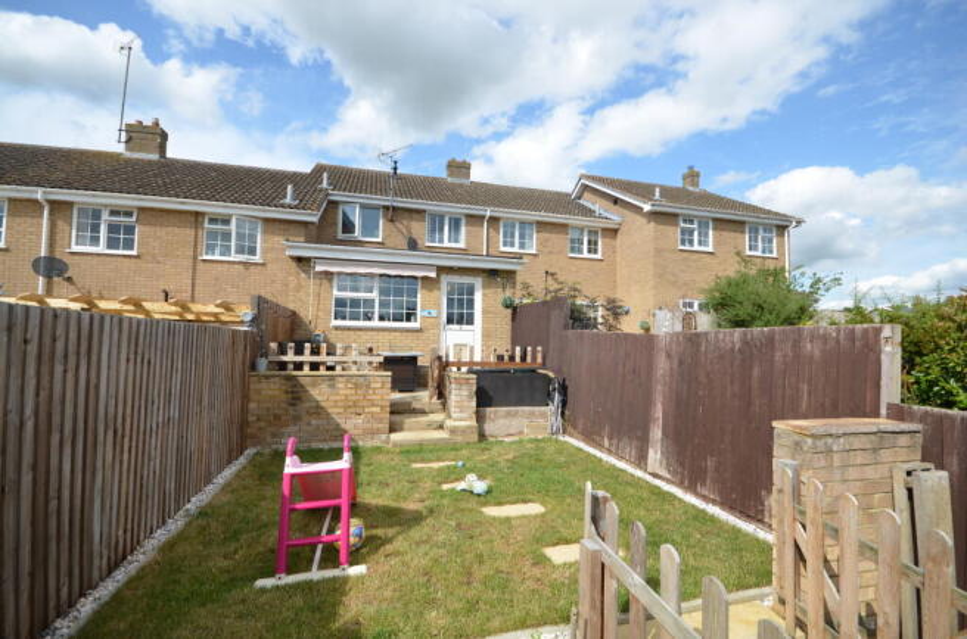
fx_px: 402
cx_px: 484
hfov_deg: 100.5
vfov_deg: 77.0
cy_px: 320
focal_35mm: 15
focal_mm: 10
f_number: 8
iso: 110
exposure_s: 1/250
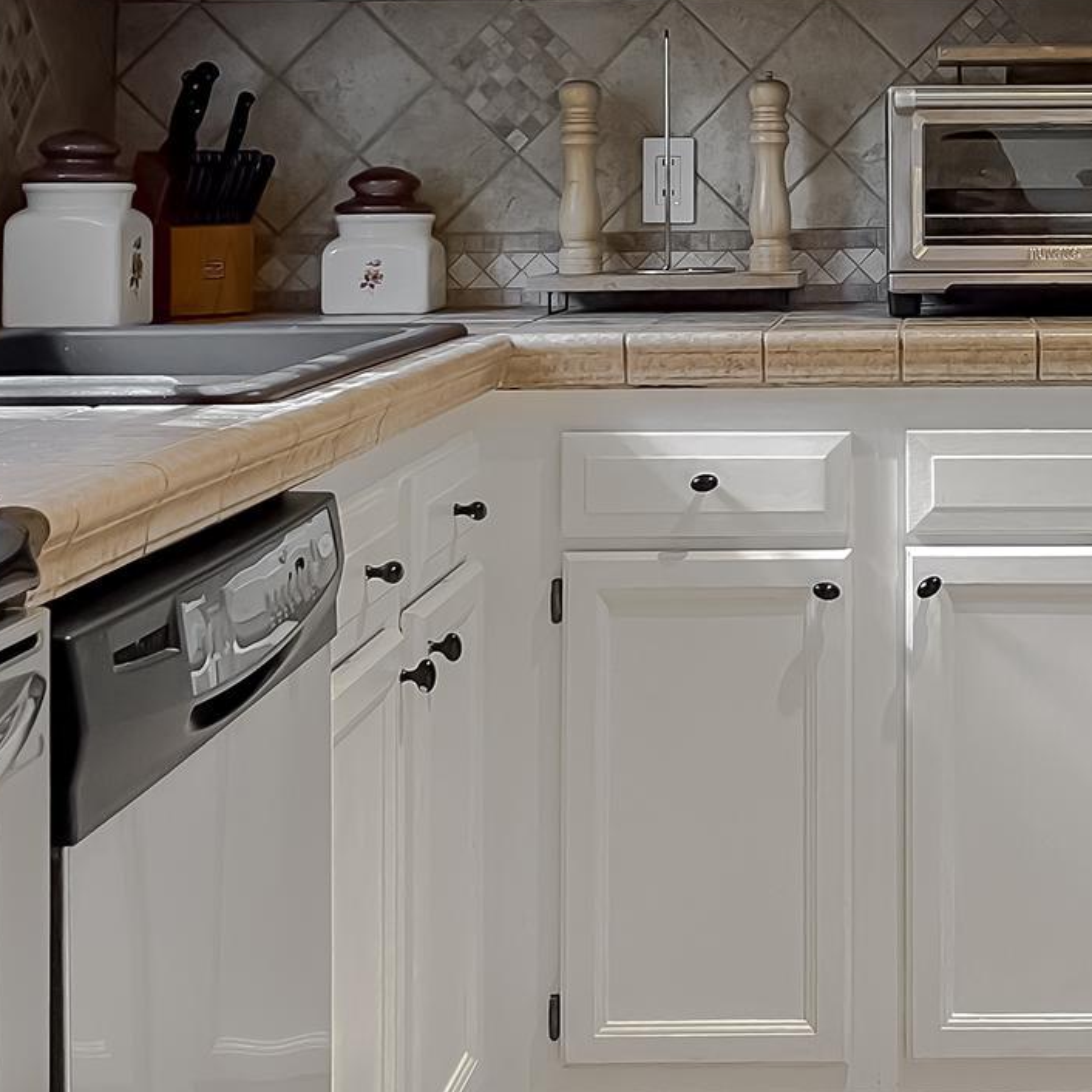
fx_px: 2284
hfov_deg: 26.1
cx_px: 967
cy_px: 131
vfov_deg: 26.1
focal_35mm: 64
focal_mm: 5.1
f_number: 1.6
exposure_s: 1/60
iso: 100
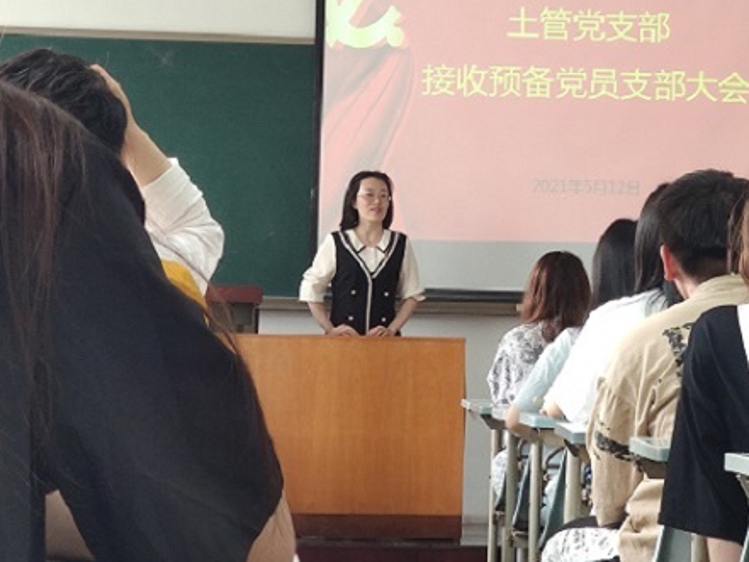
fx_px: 2619
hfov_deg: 16.2
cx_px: 487
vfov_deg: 12.2
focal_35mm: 121
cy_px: 200
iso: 616
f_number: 2.4
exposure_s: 1/50
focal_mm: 5.54
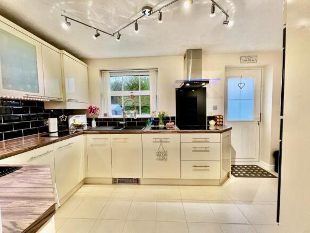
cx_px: 155
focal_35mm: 13
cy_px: 116
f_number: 1.8
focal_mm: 1.57
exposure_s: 1/100
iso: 160
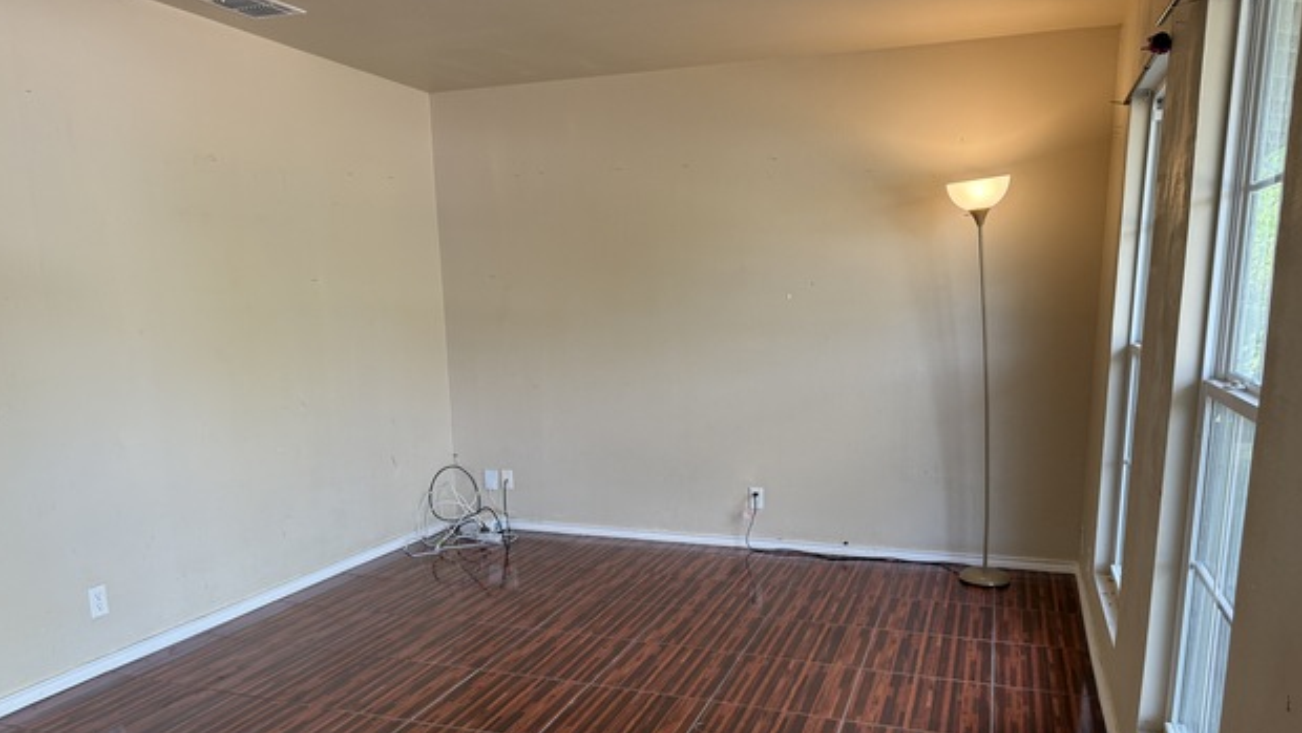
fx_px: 932
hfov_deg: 69.9
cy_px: 494
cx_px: 647
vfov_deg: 42.3
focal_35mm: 27
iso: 160
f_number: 1.78
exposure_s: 1/120
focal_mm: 6.76
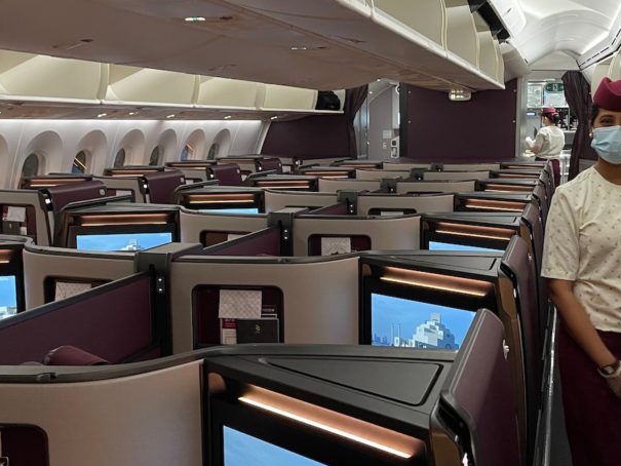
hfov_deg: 42.6
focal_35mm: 44
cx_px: 387
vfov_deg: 32.9
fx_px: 790
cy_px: 222
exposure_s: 1/48
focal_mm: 5.1
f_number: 1.6
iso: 500
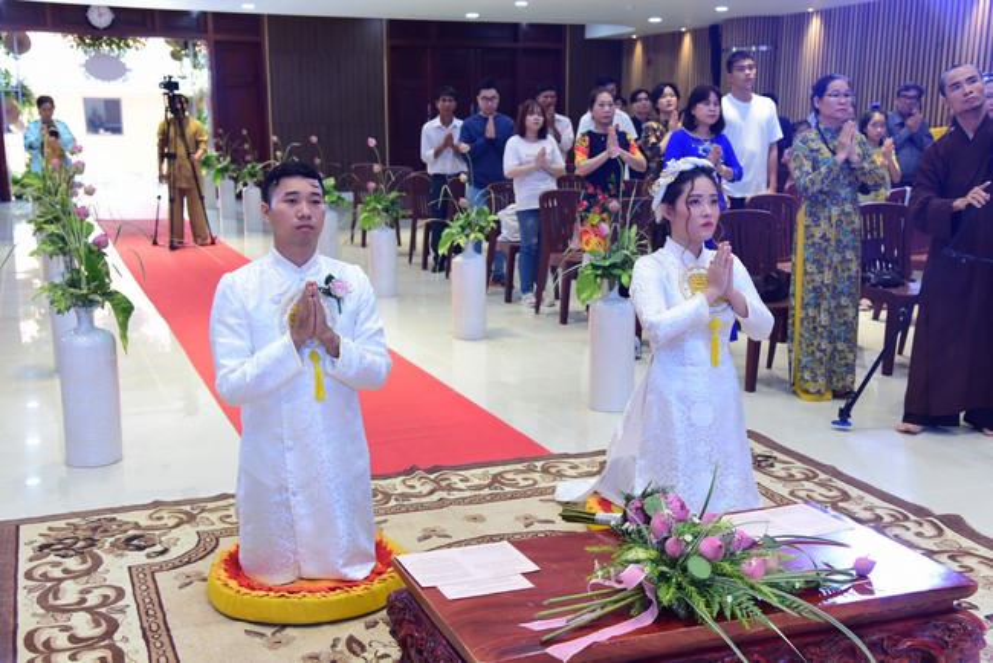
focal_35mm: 44
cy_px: 332
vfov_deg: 30.5
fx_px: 1214
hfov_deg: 44.5
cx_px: 496
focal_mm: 44
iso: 1250
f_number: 5
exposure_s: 1/80
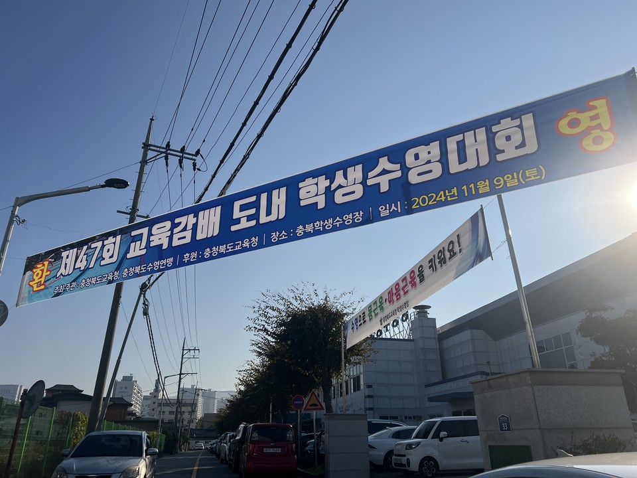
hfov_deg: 67.3
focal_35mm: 26
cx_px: 318
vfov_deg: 53.1
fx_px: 478
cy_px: 239
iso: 50
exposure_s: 1/11364
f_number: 1.5
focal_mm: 5.7
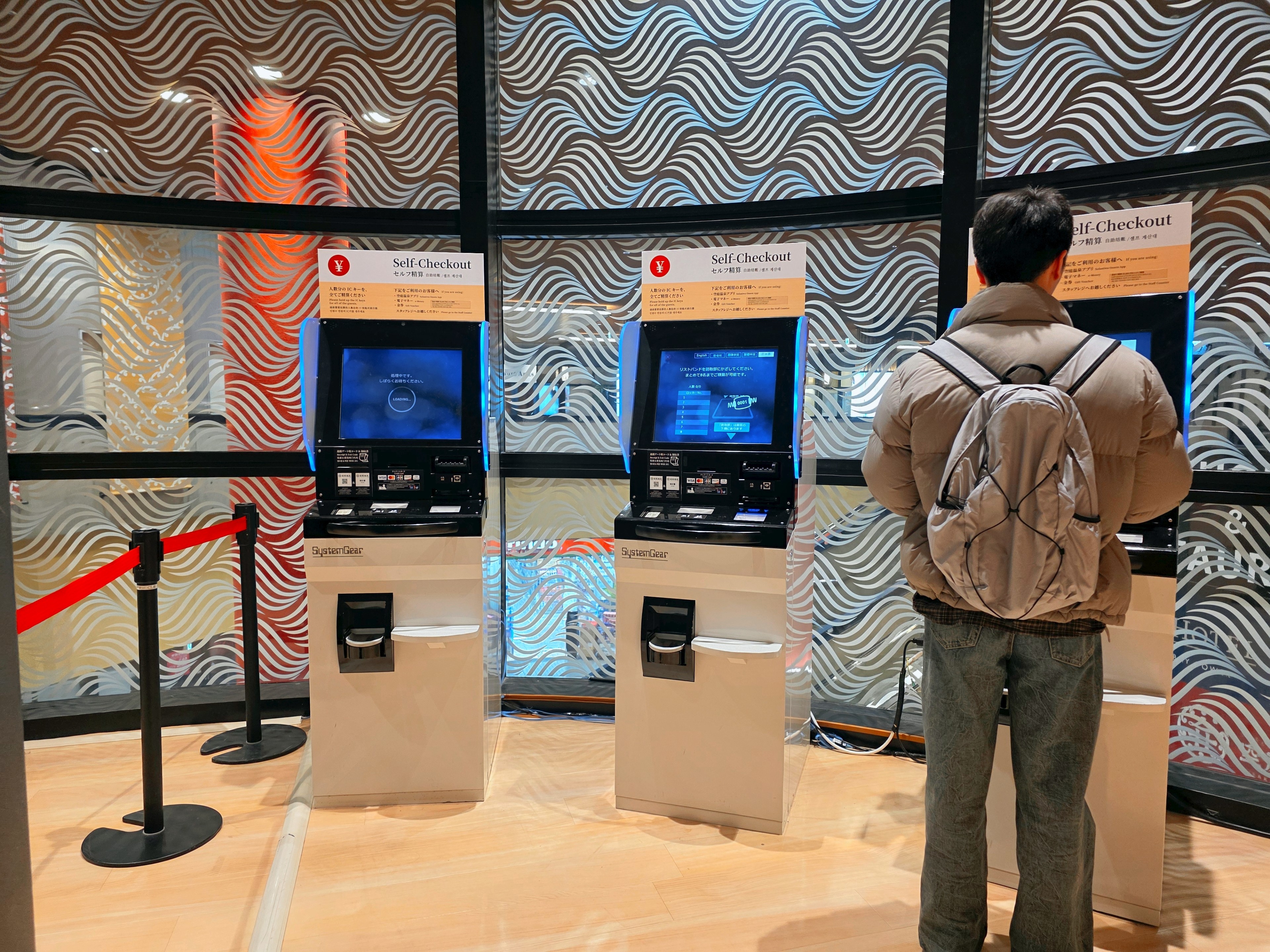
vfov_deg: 58.9
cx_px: 635
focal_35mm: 23
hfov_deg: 73.9
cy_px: 476
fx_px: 844
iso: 250
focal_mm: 6.3
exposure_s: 1/120
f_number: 1.7
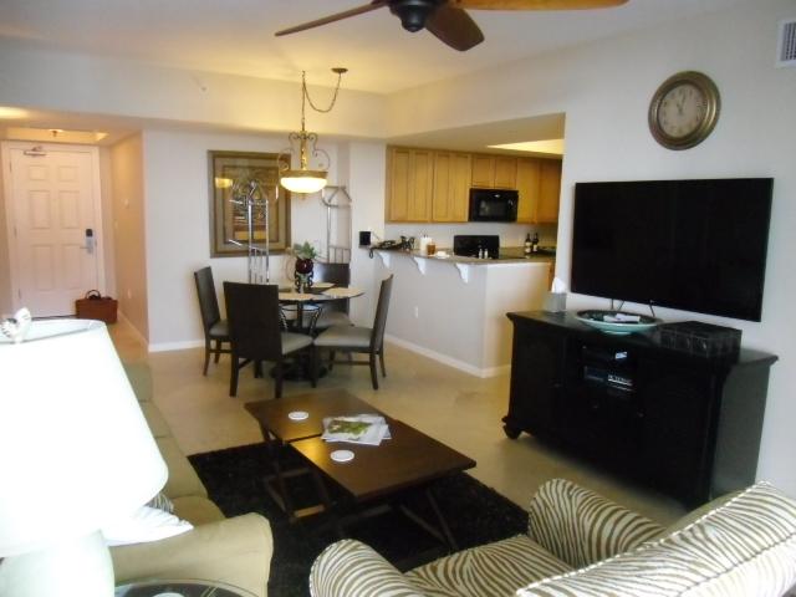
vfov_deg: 51.4
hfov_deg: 65.3
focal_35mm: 27
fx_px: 621
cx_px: 398
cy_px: 298
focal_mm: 4.9
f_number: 3.2
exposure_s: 1/50
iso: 800
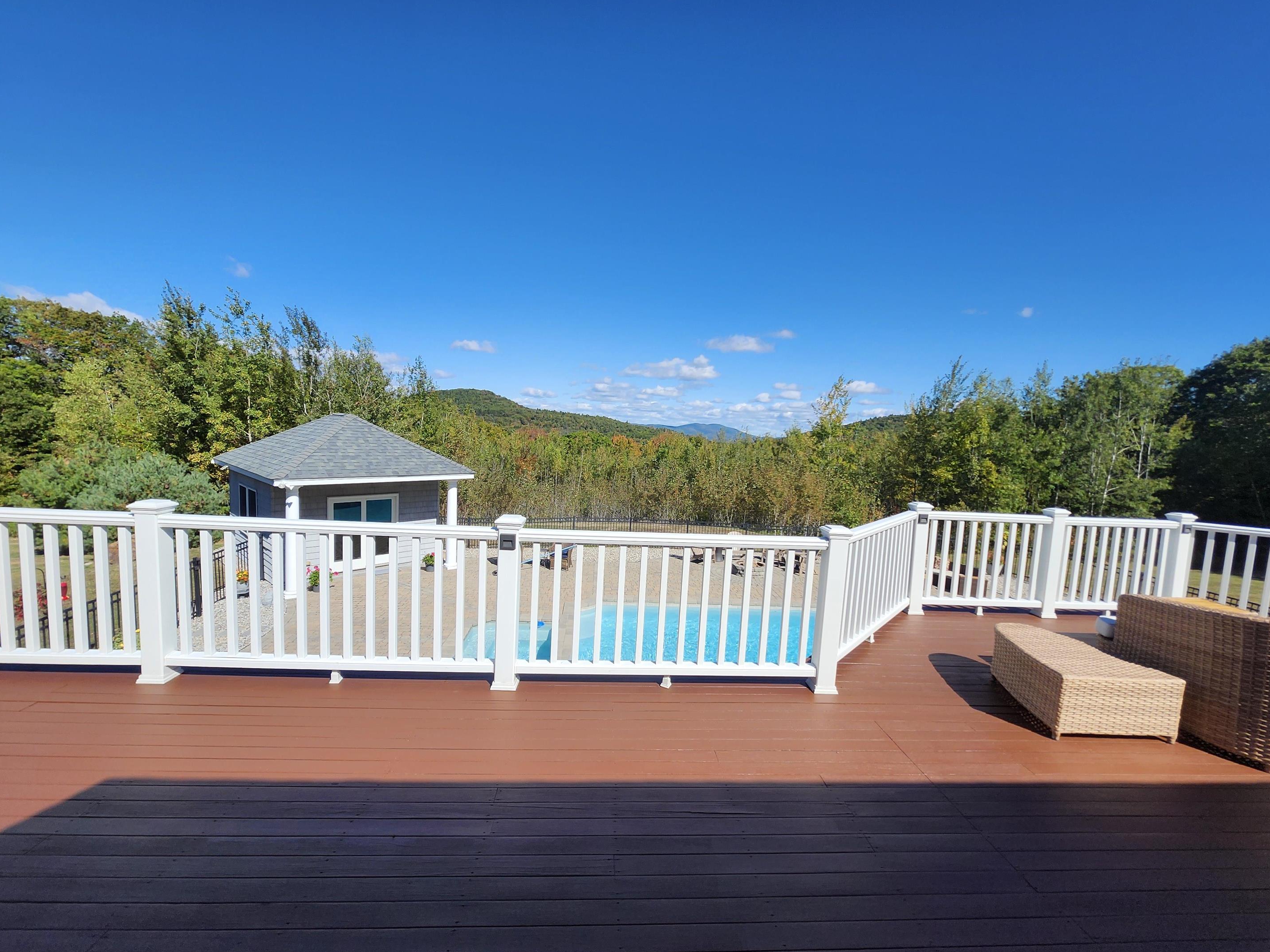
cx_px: 625
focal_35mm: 14
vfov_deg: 85.6
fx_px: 514
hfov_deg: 102.1
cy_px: 495
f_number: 2.2
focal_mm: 1.74
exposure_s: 1/2033
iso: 40
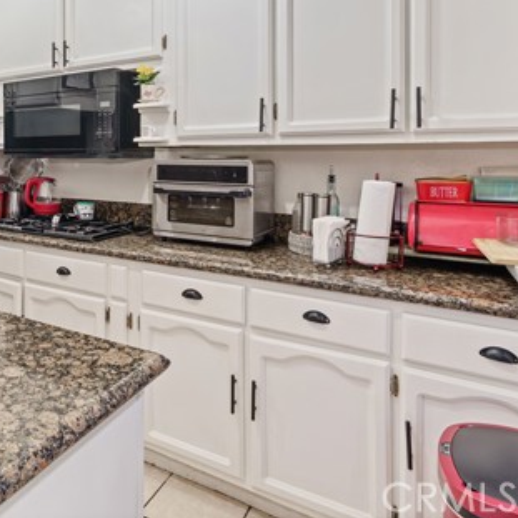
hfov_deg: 50.8
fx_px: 474
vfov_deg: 55.9
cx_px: 53
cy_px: 167
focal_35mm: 28
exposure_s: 1/6
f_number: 8
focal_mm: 16
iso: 250
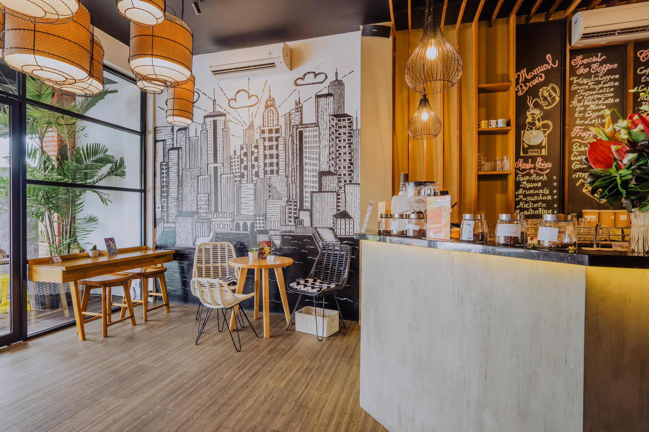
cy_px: 216
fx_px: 324
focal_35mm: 18
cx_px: 324
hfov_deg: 90.0
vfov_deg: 67.4
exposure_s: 1/5
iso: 400
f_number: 8
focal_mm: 18
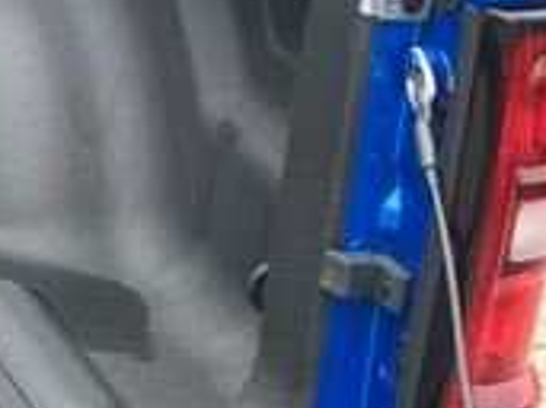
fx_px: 2648
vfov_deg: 8.8
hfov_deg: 10.4
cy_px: 204
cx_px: -702
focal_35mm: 168
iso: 20
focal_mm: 3.99
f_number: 1.8
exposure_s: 1/124
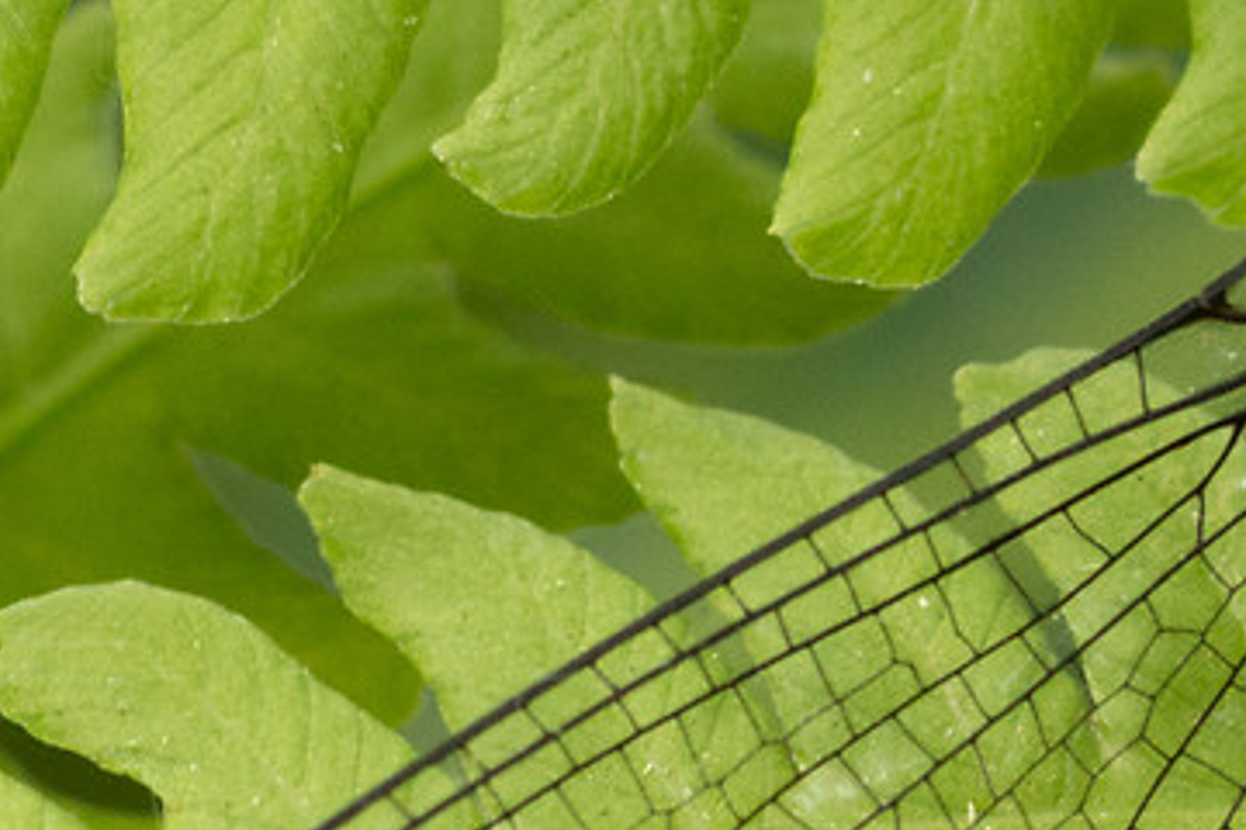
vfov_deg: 1.5
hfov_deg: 2.3
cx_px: 2579
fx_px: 31148
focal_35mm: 900
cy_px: -512
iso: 400
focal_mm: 90
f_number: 11
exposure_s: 1/60
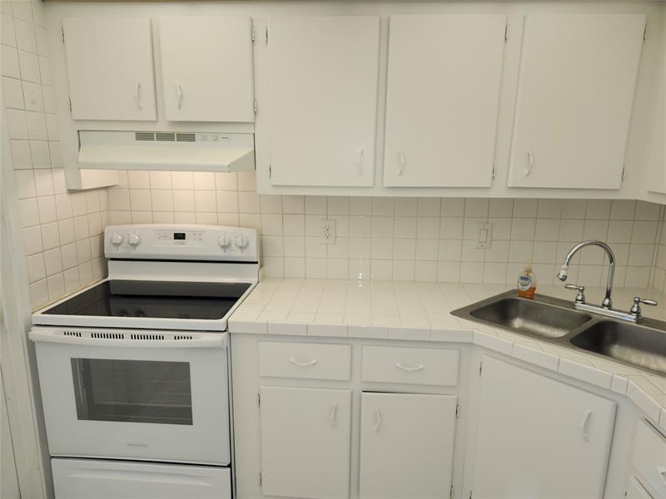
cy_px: 250
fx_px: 443
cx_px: 333
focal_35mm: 23
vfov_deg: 58.9
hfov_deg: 73.9
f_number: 1.8
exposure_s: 1/60
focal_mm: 5.54
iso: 40
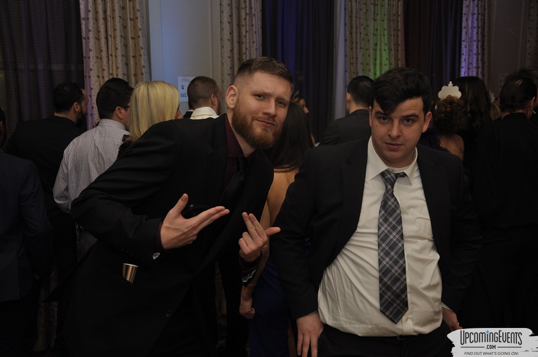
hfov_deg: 46.5
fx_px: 627
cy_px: 178
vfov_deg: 31.8
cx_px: 269
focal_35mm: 42
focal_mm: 28
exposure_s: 1/60
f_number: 5
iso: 400
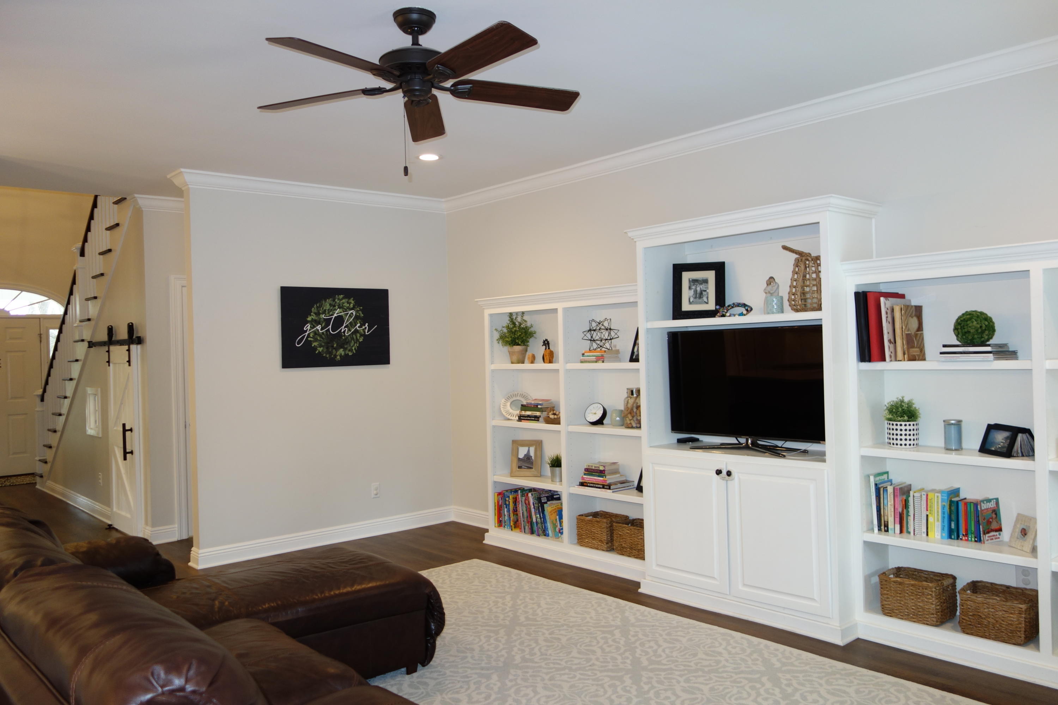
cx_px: 529
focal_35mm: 28
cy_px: 352
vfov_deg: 46.4
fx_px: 823
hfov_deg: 65.5
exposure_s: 1/50
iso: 125
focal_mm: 10.4
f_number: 1.8
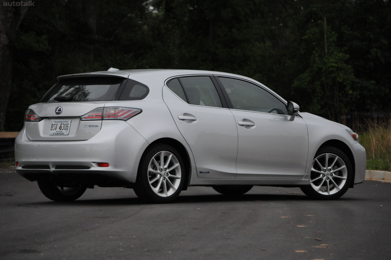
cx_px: 196
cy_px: 130
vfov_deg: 9.9
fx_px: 1497
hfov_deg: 14.9
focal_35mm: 138
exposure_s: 1/1000
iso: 2000
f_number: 5
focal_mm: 92
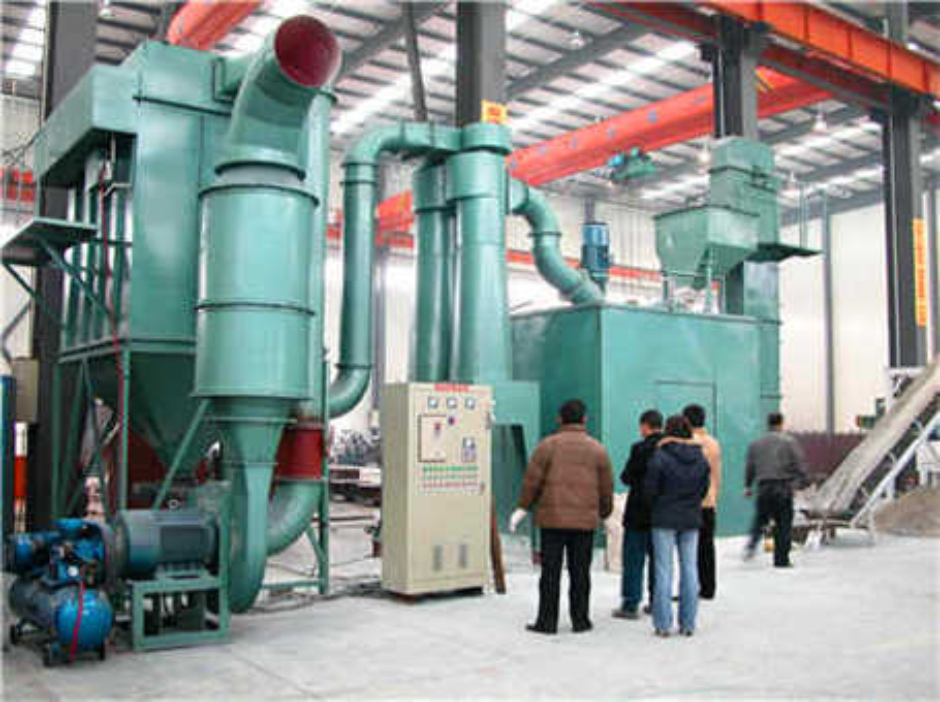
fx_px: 949
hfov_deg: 52.7
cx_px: 470
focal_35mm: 35
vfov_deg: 40.6
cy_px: 351
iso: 100
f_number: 2.8
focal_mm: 8.9
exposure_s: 1/9.9
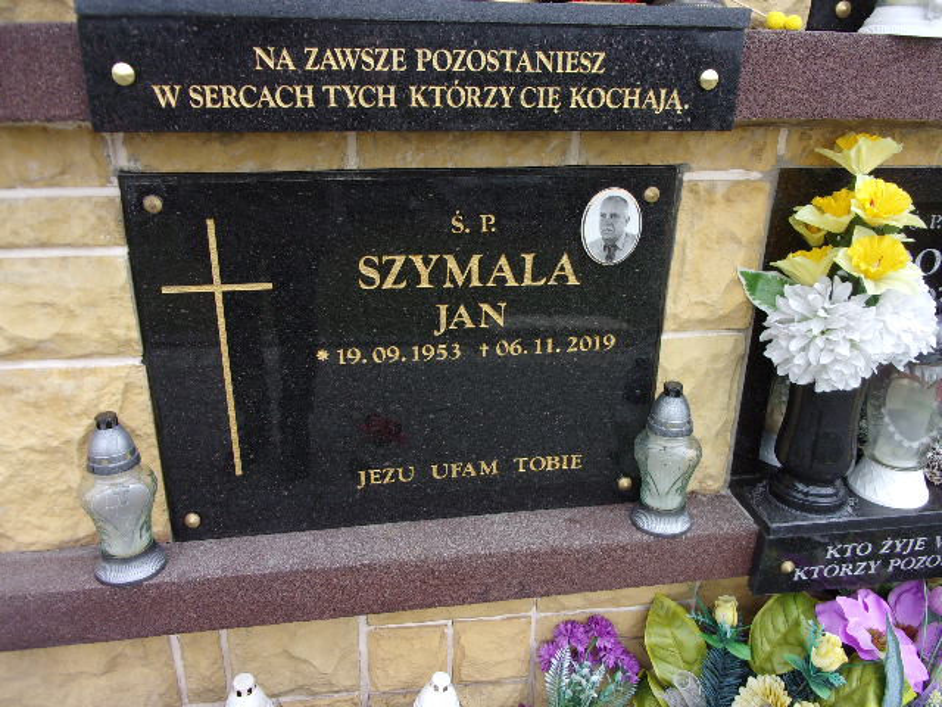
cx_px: 471
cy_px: 354
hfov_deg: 63.4
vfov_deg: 49.7
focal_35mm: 28
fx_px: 762
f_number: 3.9
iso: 80
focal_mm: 5.1
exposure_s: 1/125
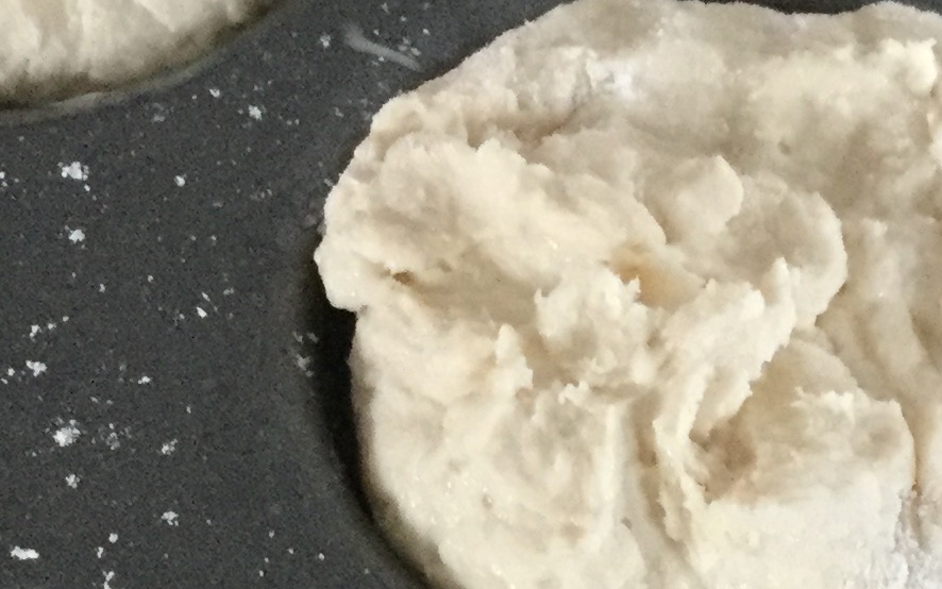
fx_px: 3107
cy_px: 657
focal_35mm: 121
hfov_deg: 17.1
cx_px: 783
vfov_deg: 10.7
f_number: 2.4
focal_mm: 3.3
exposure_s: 1/33
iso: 250
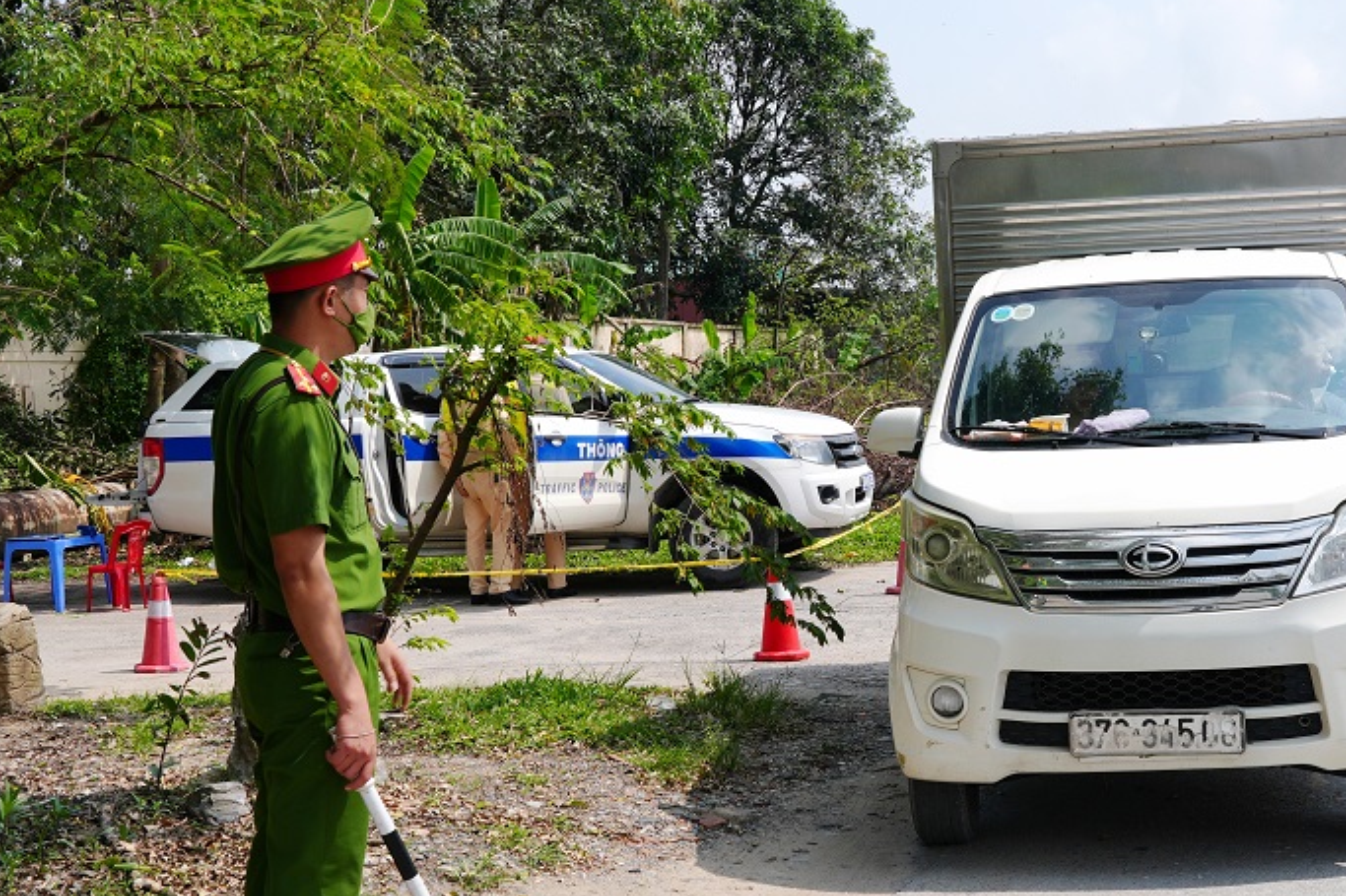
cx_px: 987
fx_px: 2018
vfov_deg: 25.0
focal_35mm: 54
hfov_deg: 36.1
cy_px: 477
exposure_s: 1/200
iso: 100
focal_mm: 24
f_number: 10
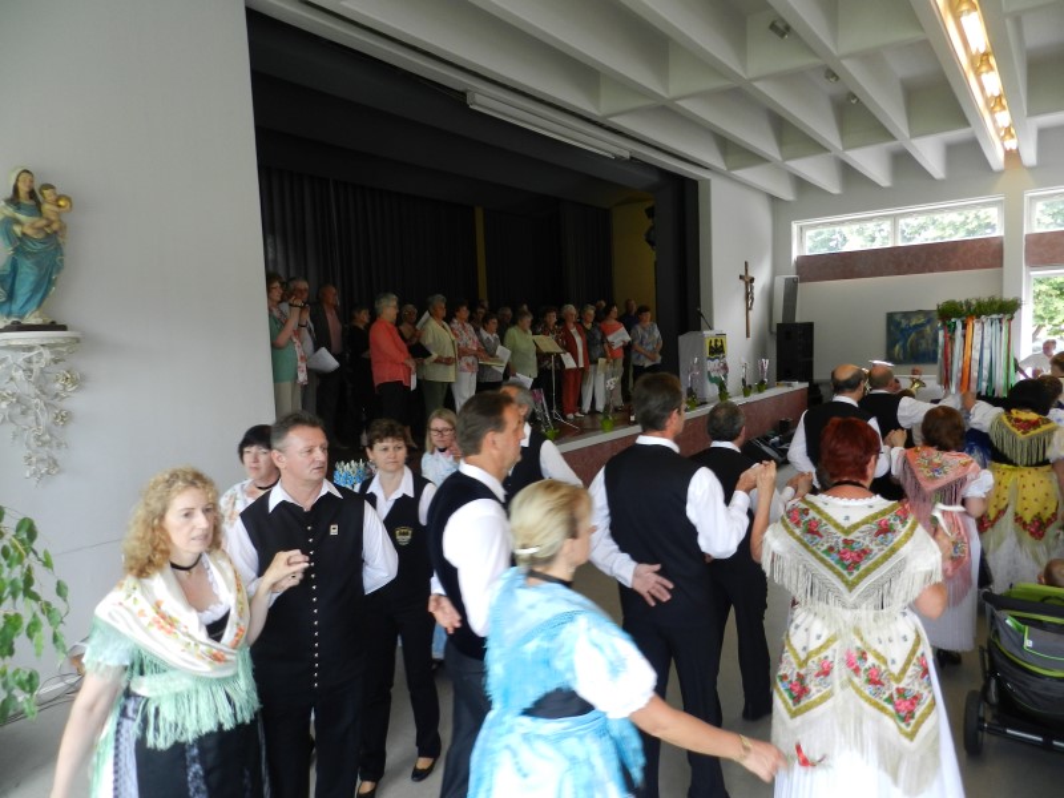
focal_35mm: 23
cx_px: 532
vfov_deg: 58.9
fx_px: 707
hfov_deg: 73.9
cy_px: 399
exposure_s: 1/40
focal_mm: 4
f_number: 3.4
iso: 160
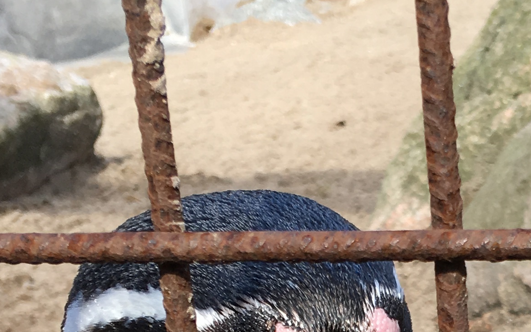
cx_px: 509
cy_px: 491
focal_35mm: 106
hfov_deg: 19.2
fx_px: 1534
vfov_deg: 11.8
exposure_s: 1/509
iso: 25
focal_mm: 4.15
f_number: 2.2
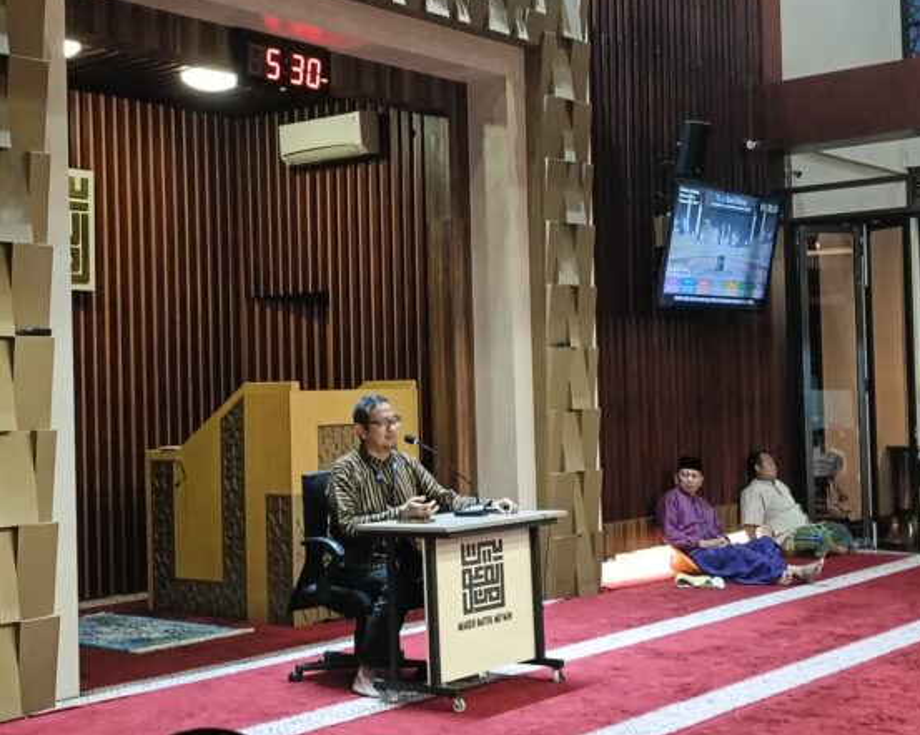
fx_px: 1443
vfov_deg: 28.6
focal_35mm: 53
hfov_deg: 35.4
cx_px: 444
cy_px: 366
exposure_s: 1/25
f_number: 1.7
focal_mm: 4.7
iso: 1600
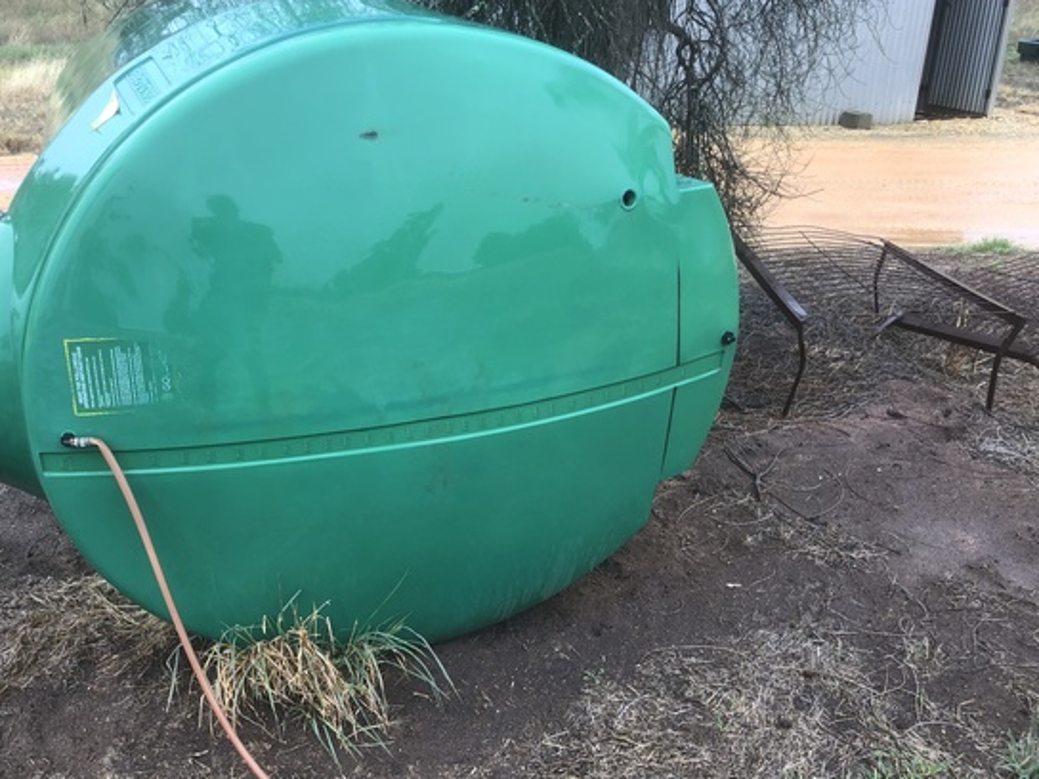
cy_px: 406
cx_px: 424
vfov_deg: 41.8
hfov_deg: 53.6
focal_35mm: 34
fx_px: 1021
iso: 40
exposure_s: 1/120
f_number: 1.8
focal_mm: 3.99
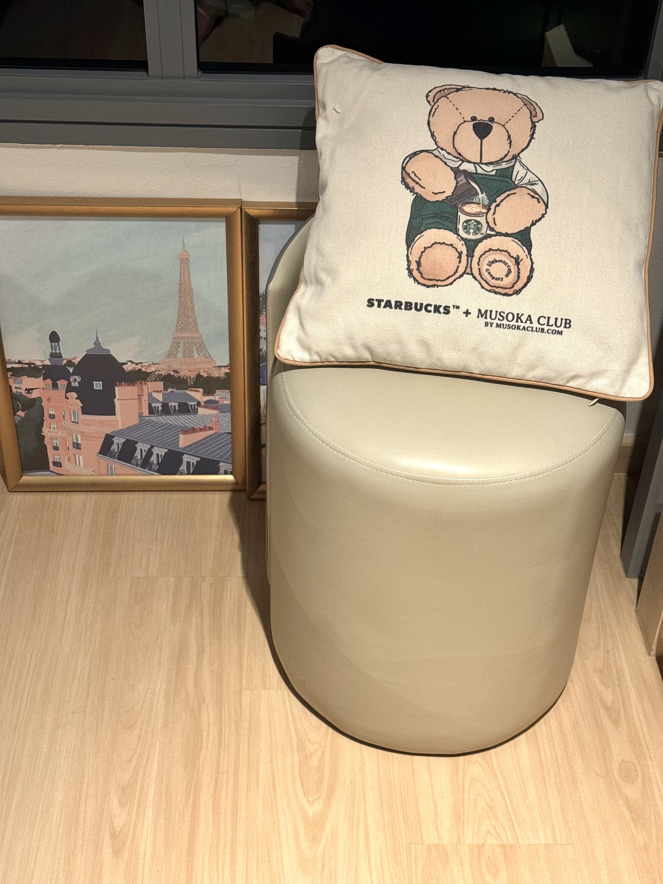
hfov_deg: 30.3
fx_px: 1226
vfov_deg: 39.7
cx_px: 332
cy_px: 442
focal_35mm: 48
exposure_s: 1/33
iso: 250
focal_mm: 6.76
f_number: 1.78
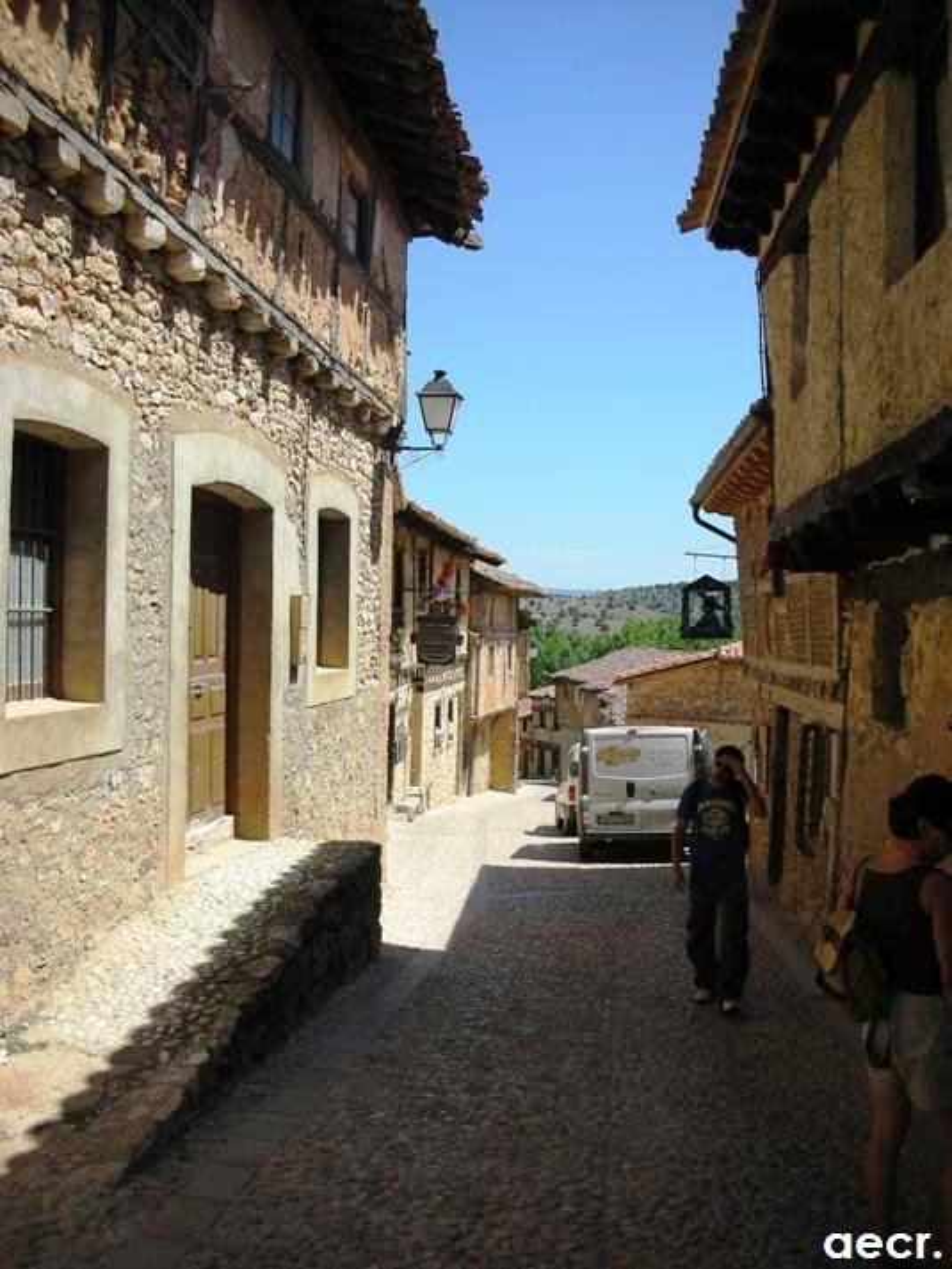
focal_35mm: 35
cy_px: 634
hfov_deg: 40.7
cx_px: 476
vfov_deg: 52.6
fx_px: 1283
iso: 50
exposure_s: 1/96.5
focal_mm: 5.8
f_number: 8.5
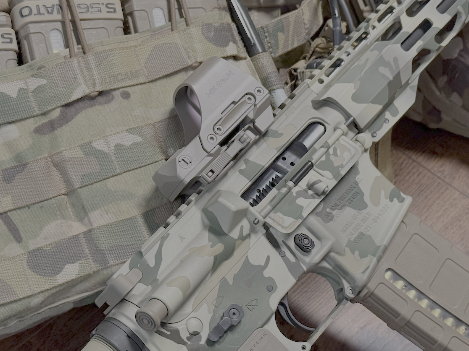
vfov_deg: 17.2
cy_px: 159
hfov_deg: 22.7
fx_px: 1165
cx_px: 209
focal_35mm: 86
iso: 200
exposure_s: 1/40
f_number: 1.78
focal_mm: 6.76
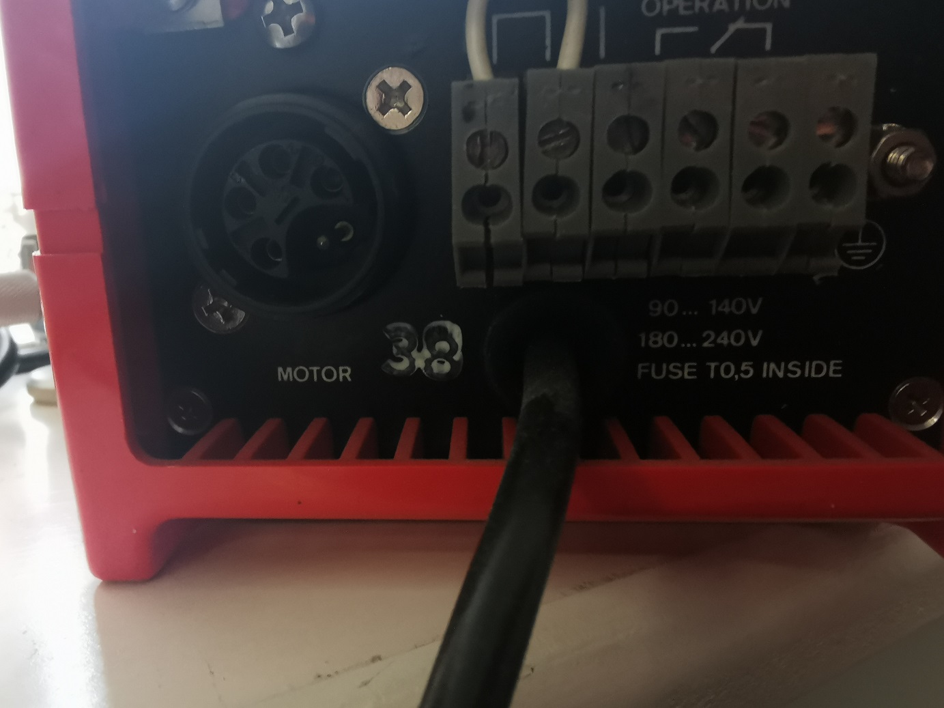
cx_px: 472
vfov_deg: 53.1
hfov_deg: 67.3
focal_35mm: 26
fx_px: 709
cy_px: 354
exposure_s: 1/25
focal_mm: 2.26
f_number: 2.2
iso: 320
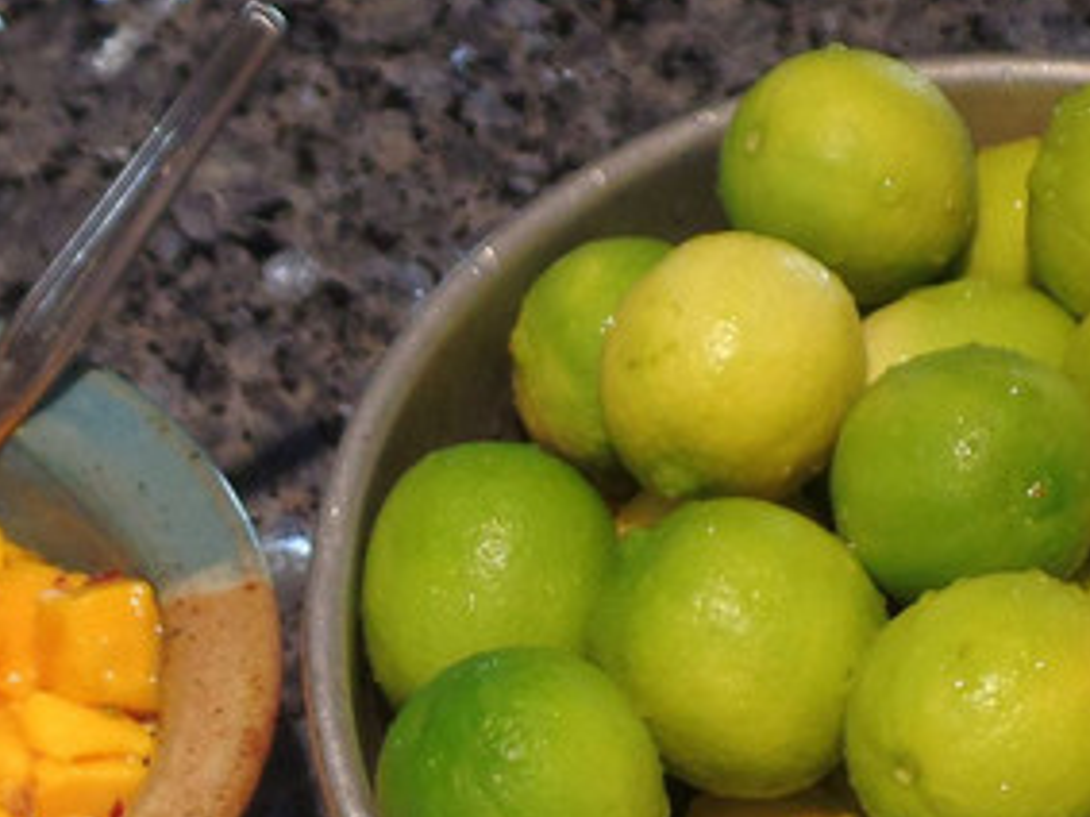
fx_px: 4155
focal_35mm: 132
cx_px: 560
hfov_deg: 14.9
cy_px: 1299
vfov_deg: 10.7
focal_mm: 6.2
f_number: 3
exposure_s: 1/30
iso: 100
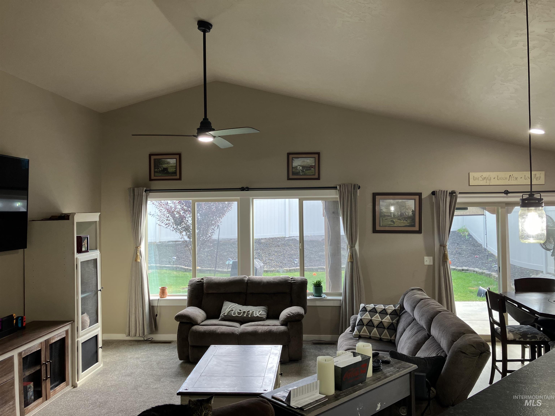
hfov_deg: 63.4
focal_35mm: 28
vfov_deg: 49.7
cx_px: 278
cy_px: 208
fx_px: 449
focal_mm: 3.99
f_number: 1.8
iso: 50
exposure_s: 1/60
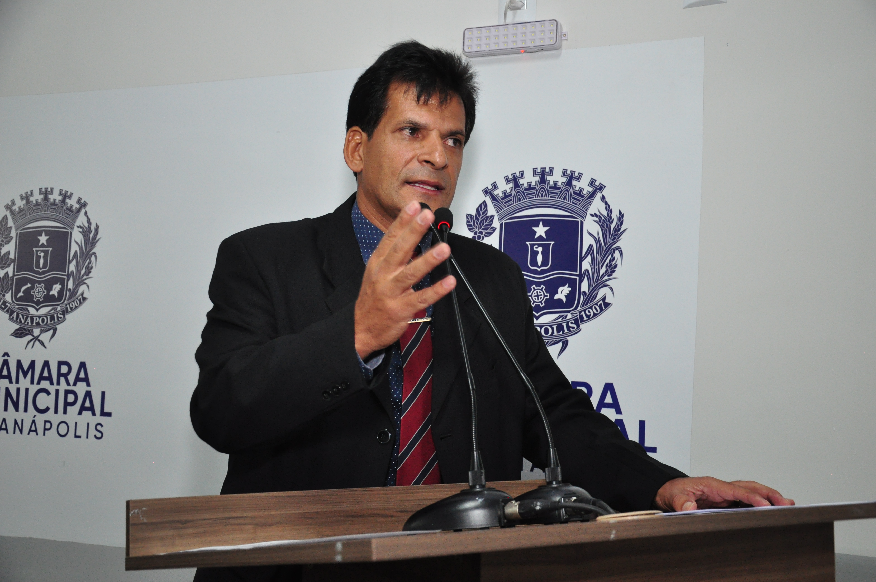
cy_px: 291
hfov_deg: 33.4
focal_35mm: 60
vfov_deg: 22.6
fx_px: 1458
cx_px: 438
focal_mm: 40
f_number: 4.5
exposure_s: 1/80
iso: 1000
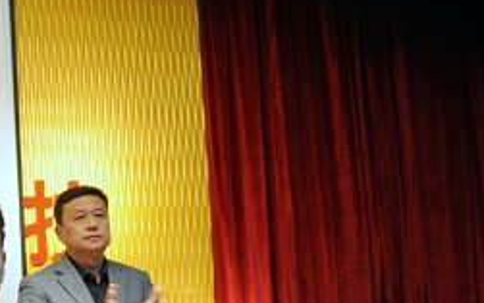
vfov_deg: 19.8
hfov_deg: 28.6
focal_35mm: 62
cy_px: 353
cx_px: -97
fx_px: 818
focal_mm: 24
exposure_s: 1/30
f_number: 4
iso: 3200
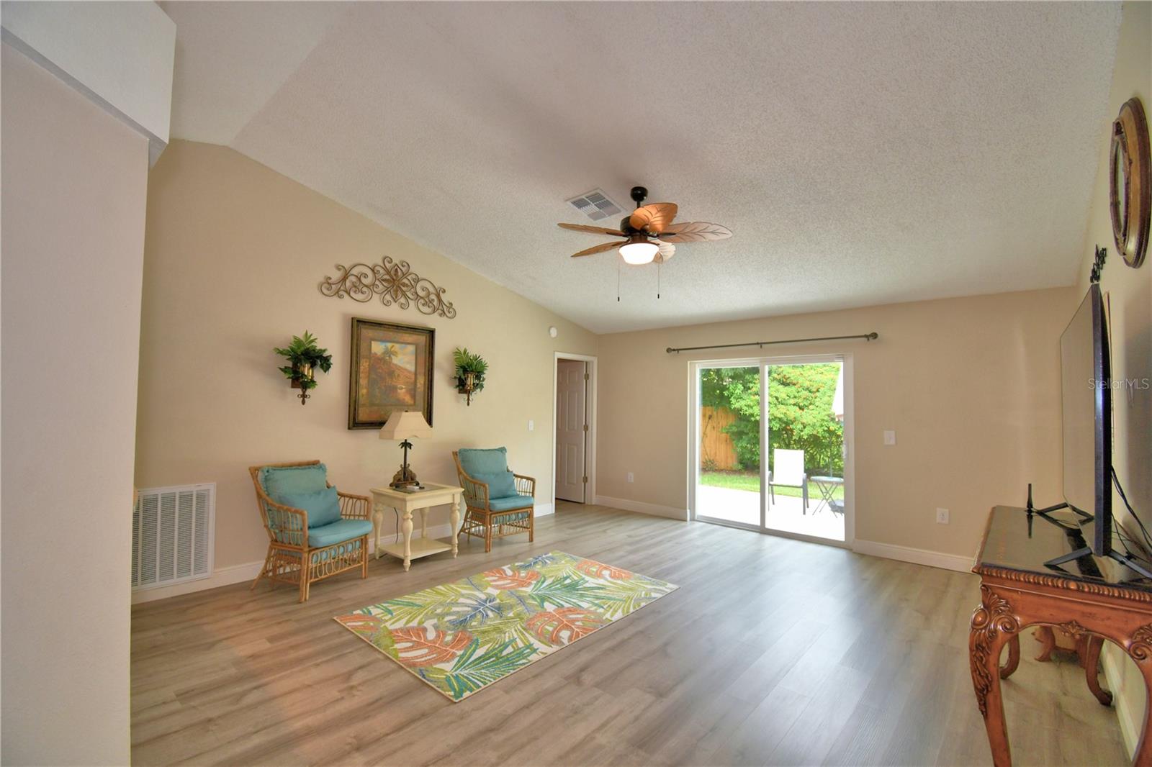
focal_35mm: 15
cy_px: 384
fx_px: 480
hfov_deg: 100.4
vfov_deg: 77.3
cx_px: 576
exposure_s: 1/60
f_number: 4.5
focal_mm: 10
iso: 200
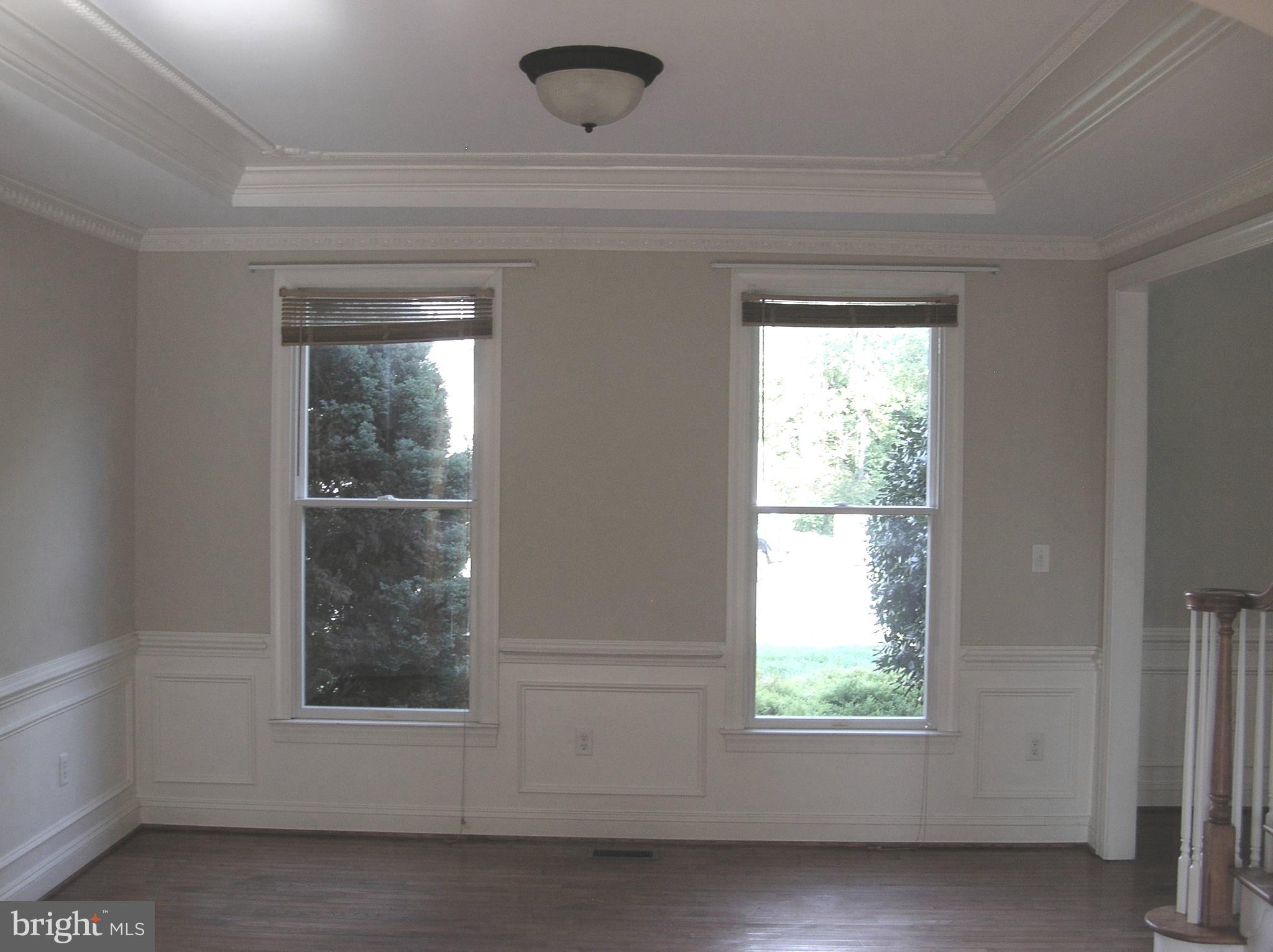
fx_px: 1323
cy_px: 476
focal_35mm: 36
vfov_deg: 39.6
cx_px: 636
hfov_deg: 51.4
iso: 50
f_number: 2.7
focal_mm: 6
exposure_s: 1/51
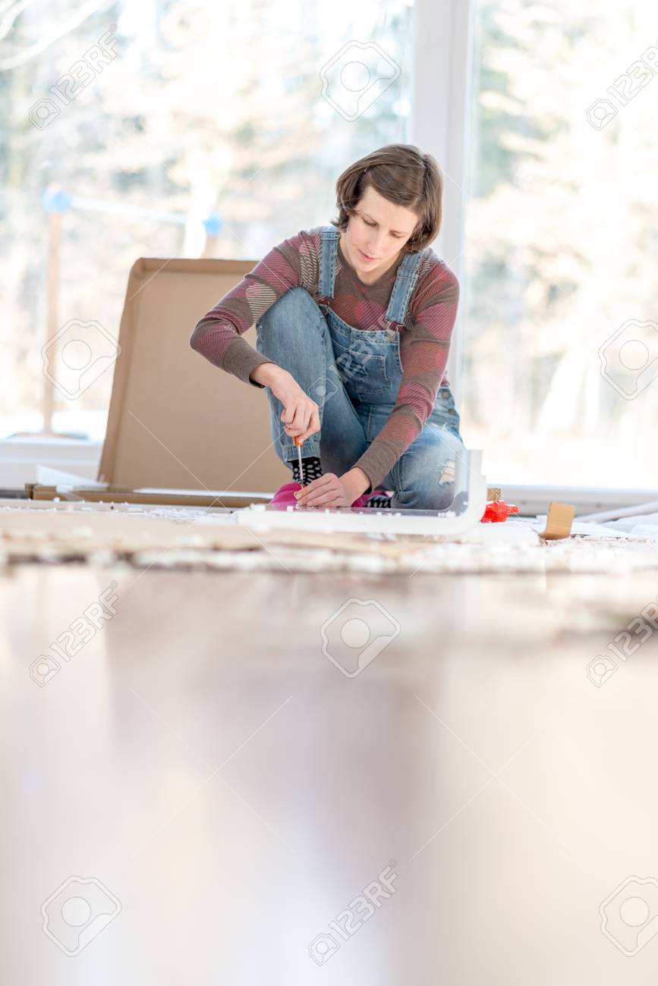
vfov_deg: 23.9
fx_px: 2330
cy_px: 493
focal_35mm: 85
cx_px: 329
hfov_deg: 16.1
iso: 160
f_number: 2.2
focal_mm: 85
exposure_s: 1/160
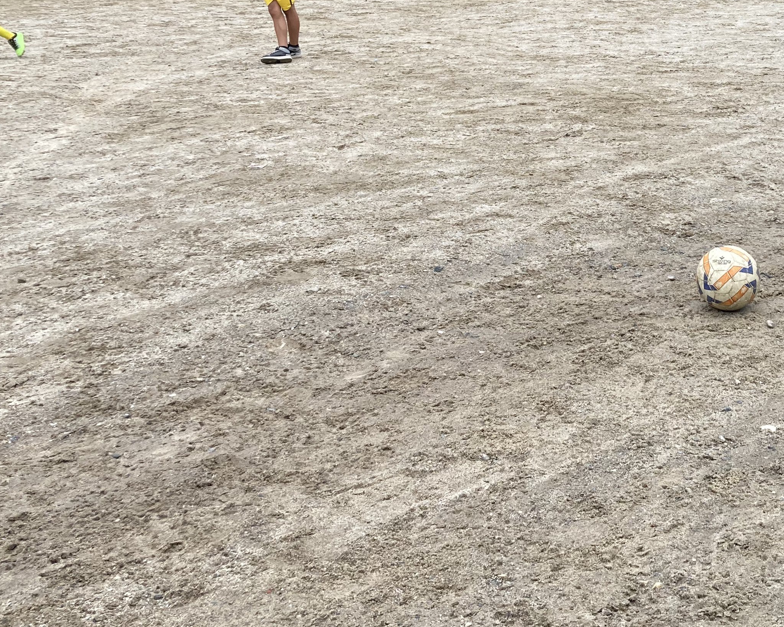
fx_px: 1253
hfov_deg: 33.5
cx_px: 657
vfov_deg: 27.6
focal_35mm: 54
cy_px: 127
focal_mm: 3.99
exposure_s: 1/467
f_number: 1.8
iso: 20
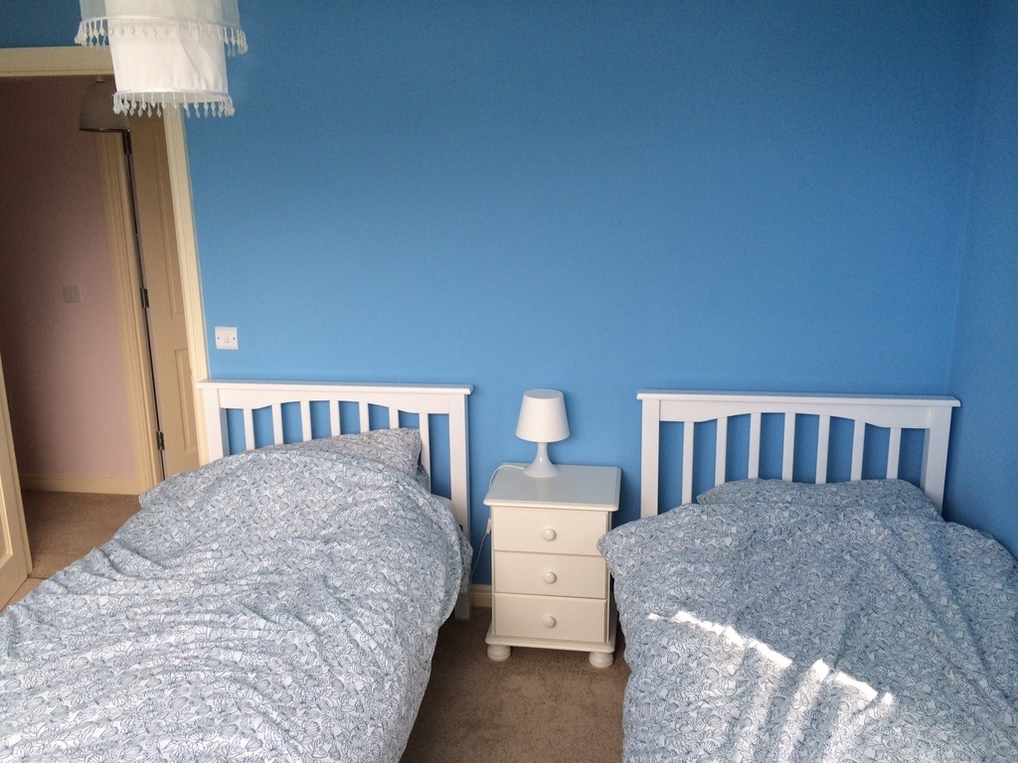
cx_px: 509
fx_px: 882
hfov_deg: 60.0
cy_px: 382
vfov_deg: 46.8
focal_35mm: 30
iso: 50
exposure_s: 1/120
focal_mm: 4.12
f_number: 2.2
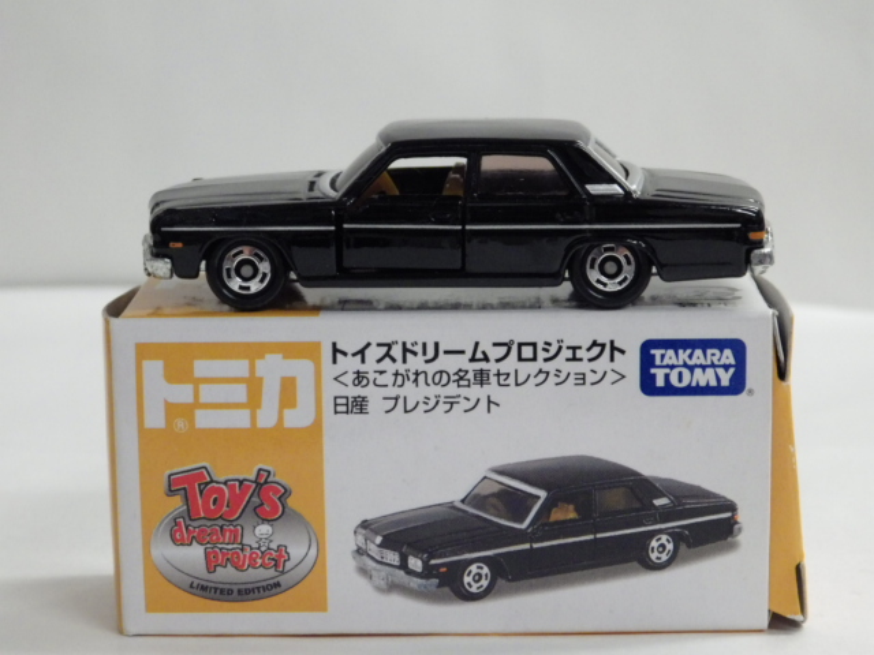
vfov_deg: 17.0
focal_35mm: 87
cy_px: 328
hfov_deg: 22.5
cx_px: 437
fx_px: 2197
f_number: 4.4
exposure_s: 1/60
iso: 800
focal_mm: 15.6
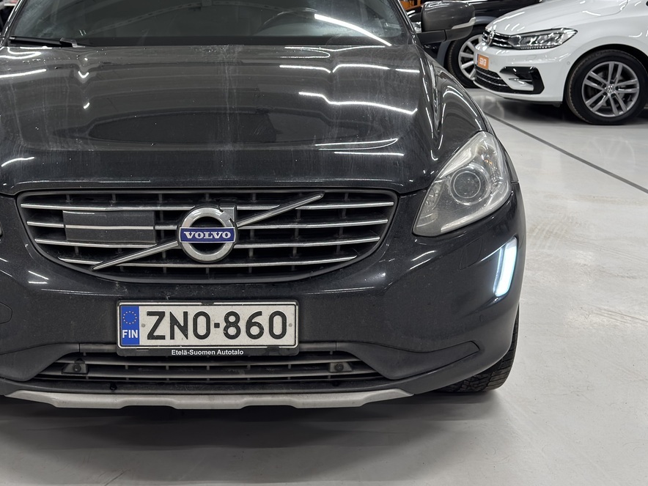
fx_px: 1067
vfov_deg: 25.3
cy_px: 114
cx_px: 211
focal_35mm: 57
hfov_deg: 33.5
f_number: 1.78
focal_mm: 6.76
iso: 64
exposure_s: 1/50
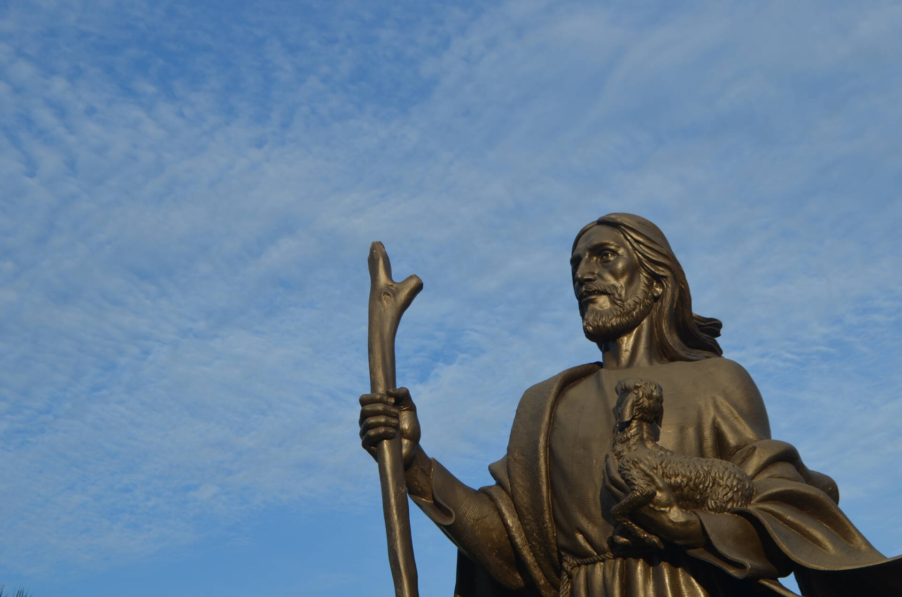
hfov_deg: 32.0
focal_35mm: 63
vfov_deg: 21.5
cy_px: 298
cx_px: 451
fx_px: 1575
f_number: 8
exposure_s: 1/250
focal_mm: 42
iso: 100
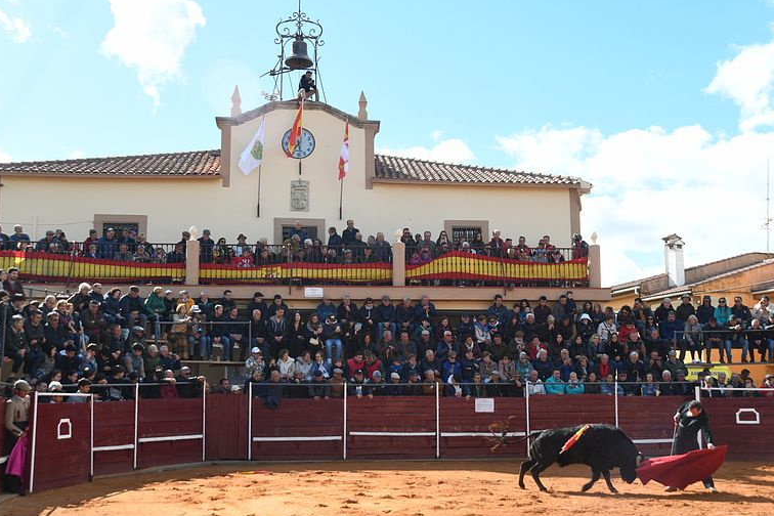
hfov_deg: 43.6
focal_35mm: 45
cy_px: 285
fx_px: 967
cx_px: 415
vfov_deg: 29.8
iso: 250
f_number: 8
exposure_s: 1/320
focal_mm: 40
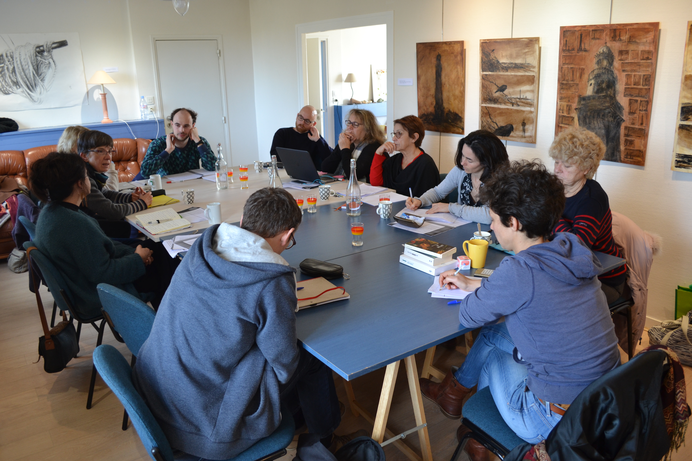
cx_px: 346
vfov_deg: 47.9
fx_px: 519
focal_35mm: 27
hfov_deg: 67.4
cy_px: 230
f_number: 3.5
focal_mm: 18
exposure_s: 1/40
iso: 400
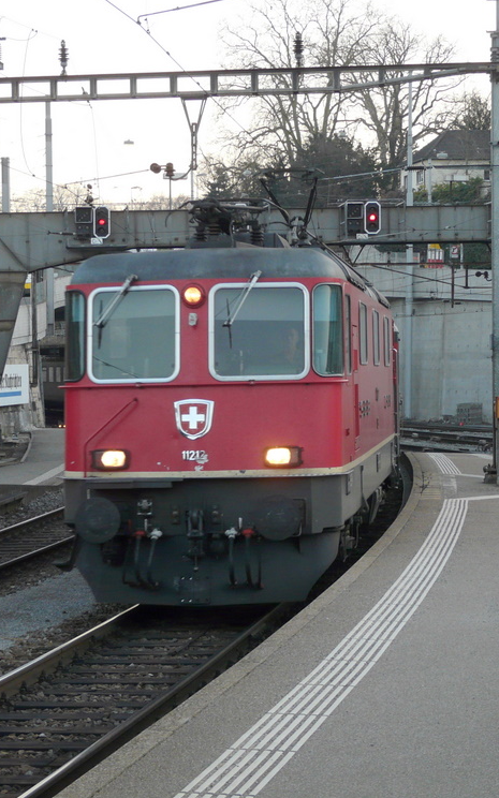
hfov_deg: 13.9
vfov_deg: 22.1
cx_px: 211
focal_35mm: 94
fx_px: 2045
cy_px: 398
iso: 100
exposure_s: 1/80
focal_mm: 10.8
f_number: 3.2
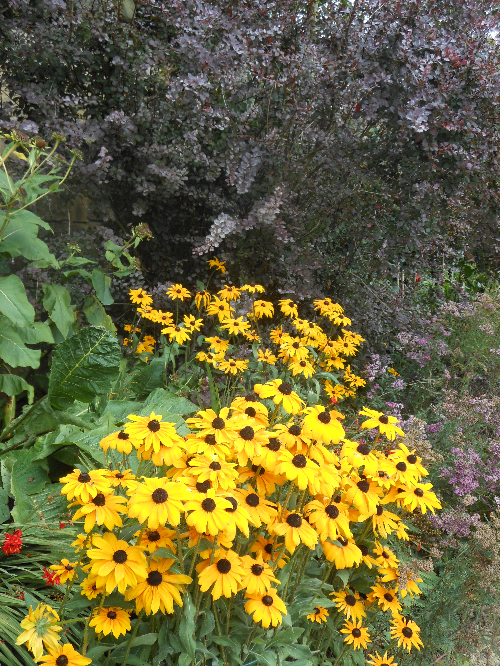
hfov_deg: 33.6
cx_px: 250
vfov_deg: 43.9
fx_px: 828
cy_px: 333
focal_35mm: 43
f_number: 3.8
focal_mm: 7.7
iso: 80
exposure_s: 1/160
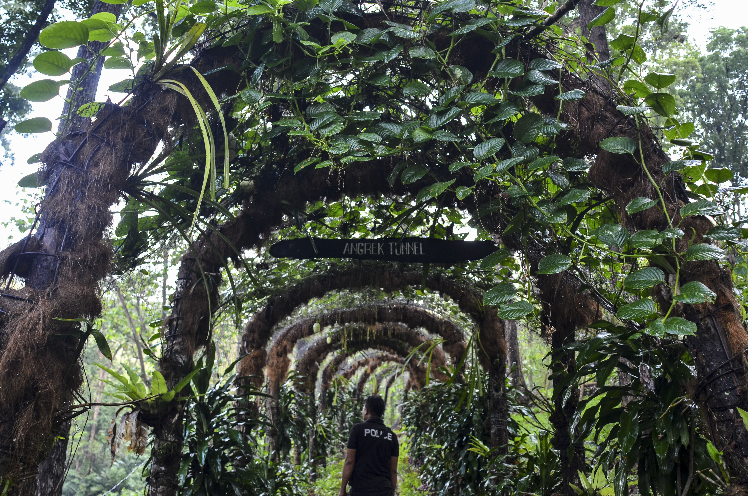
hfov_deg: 62.0
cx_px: 374
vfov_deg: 43.4
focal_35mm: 30
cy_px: 248
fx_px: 622
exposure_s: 1/60
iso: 640
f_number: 4
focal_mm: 20
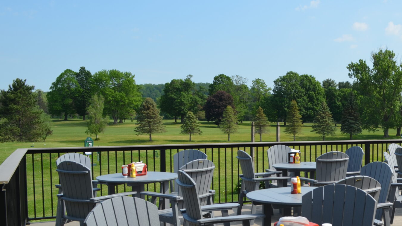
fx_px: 458
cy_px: 136
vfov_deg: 27.6
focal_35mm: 43
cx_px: 301
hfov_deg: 45.7
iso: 110
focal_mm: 18
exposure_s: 1/250
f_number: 8
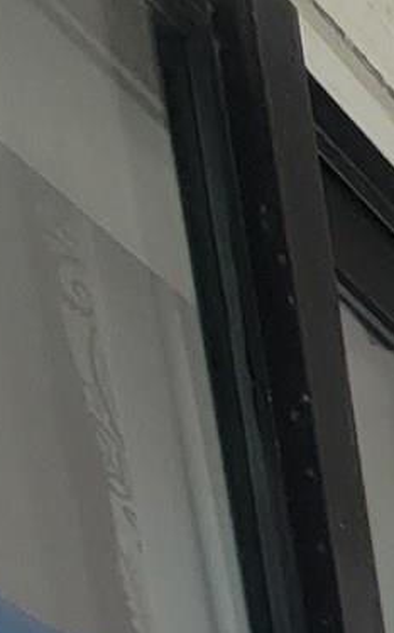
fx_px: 1464
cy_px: 1867
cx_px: 1409
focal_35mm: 85
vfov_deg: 11.8
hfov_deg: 9.2
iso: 50
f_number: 2.2
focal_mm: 2.2
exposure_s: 1/1061
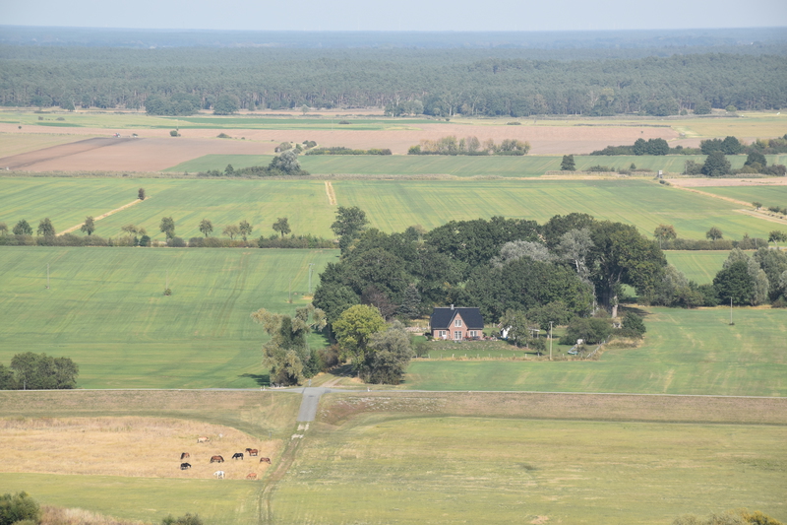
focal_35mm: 174
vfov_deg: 7.9
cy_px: 262
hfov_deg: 11.8
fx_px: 3803
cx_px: 394
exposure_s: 1/320
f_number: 9
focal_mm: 116
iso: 200
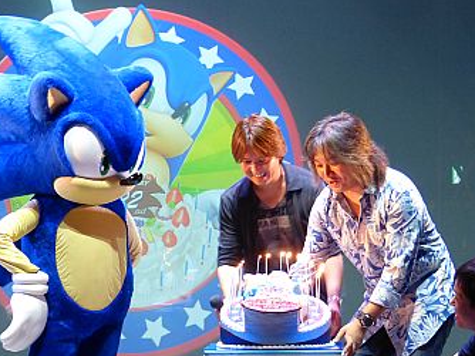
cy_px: 222
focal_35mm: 178
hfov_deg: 11.1
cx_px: 297
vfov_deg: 8.3
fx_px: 2441
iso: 500
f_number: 2.8
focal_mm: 20.9
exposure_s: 1/25
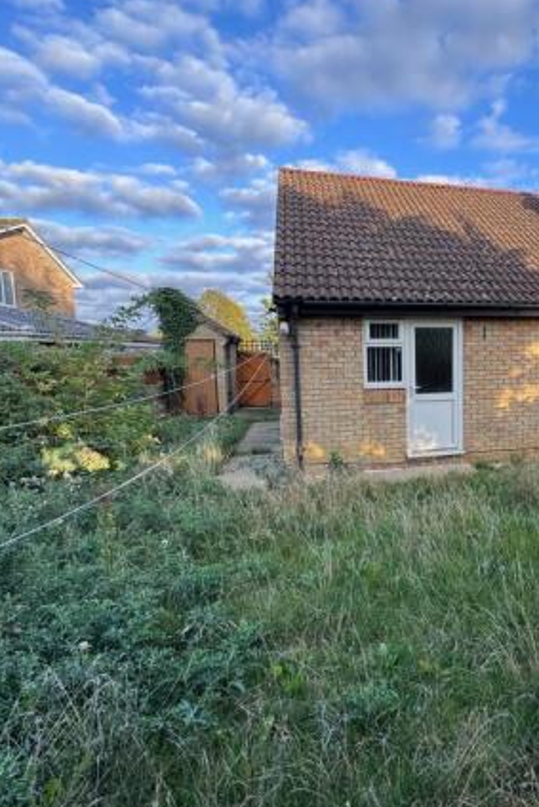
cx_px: 424
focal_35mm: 20
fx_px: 449
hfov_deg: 57.8
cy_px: 399
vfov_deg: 84.0
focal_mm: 2.22
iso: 40
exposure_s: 1/170
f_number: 2.2
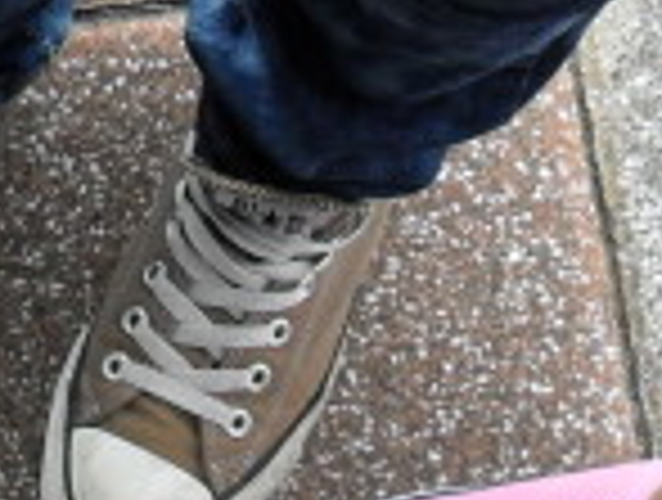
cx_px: -117
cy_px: 779
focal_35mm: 152
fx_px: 2914
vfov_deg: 9.5
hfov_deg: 12.7
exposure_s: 1/125
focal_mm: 6.2
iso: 100
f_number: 2.8
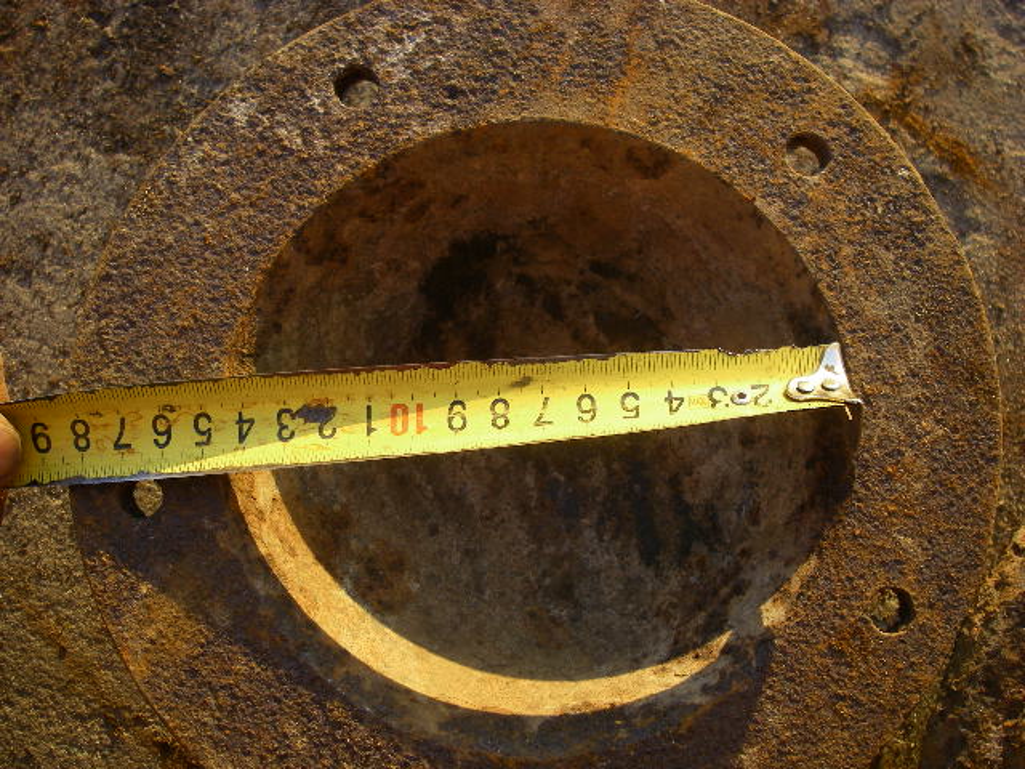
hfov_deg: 49.0
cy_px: 384
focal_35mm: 38
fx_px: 1125
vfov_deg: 37.7
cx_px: 512
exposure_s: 1/80
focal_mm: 6.3
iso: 64
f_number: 3.3
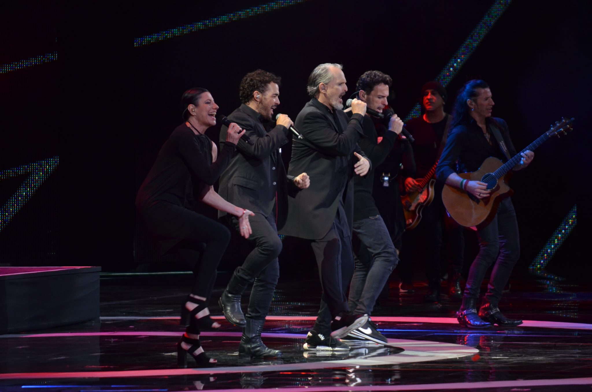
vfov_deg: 4.6
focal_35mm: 300
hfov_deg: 6.9
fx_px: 4923
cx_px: 296
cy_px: 196
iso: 1000
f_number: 5.6
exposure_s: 1/125
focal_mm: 200
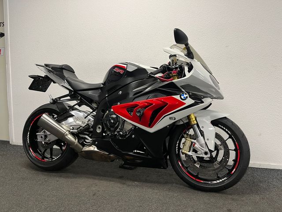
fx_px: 212
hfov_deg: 67.3
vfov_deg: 53.1
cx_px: 141
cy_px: 106
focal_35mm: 26
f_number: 1.6
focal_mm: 5.1
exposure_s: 1/50
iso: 80
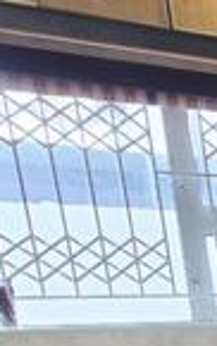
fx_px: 717
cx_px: 622
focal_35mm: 76
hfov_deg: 11.5
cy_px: 525
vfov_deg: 22.2
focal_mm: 2.2
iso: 200
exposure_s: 1/50.3
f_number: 2.2
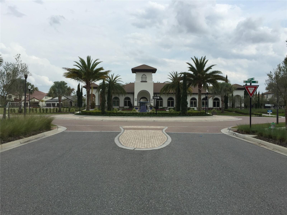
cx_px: 144
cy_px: 108
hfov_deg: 61.7
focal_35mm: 29
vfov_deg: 48.2
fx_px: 240
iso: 32
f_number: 2.2
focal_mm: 4.15
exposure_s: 1/2198
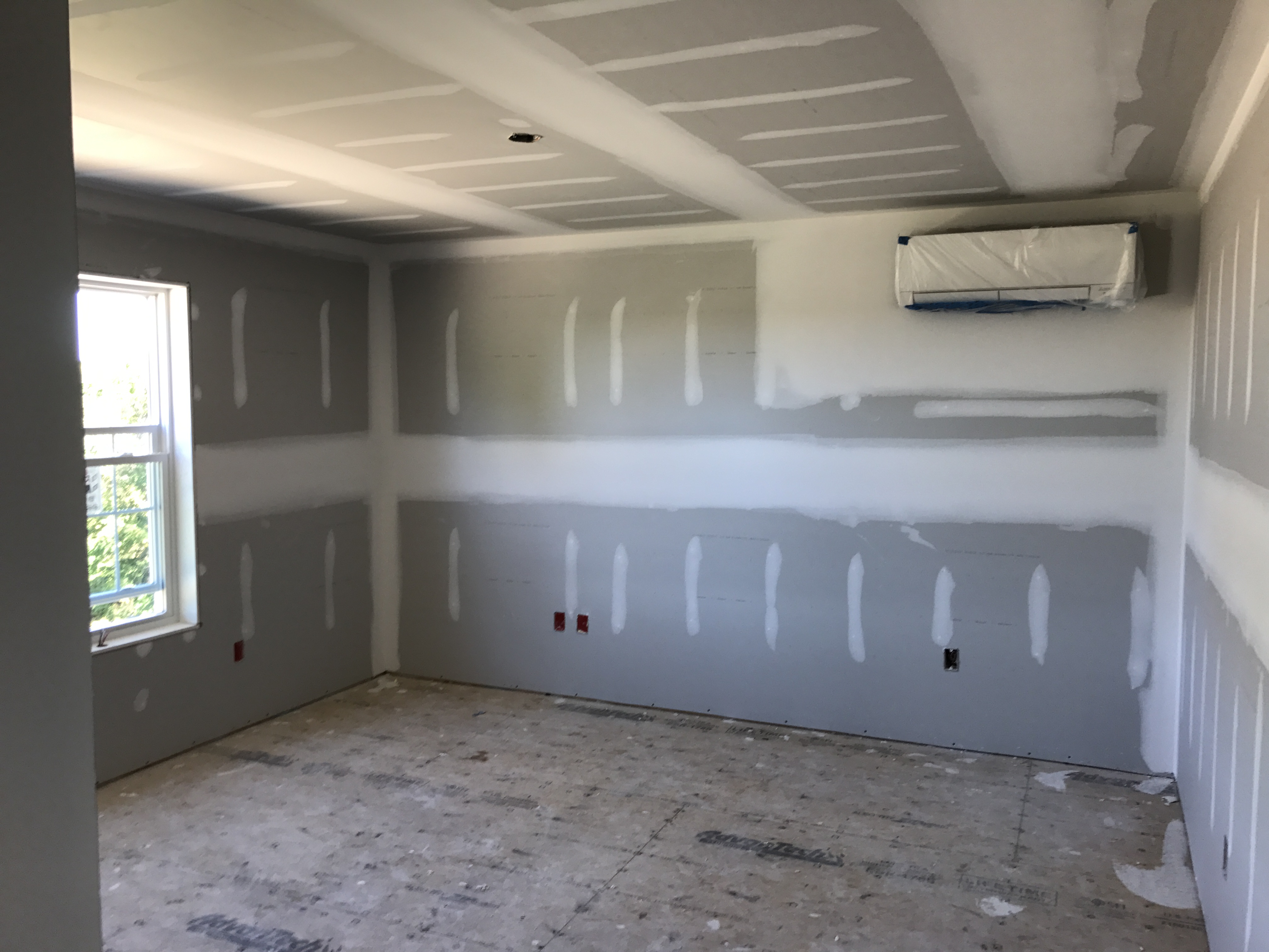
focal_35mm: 28
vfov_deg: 49.7
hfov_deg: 63.4
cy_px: 476
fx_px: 1026
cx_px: 634
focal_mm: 3.99
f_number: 1.8
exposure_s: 1/60
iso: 25
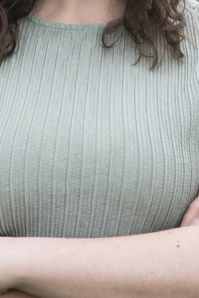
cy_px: -13
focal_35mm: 262
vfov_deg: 7.8
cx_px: 95
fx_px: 2173
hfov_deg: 5.2
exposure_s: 1/320
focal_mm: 60.8
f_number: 4
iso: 200
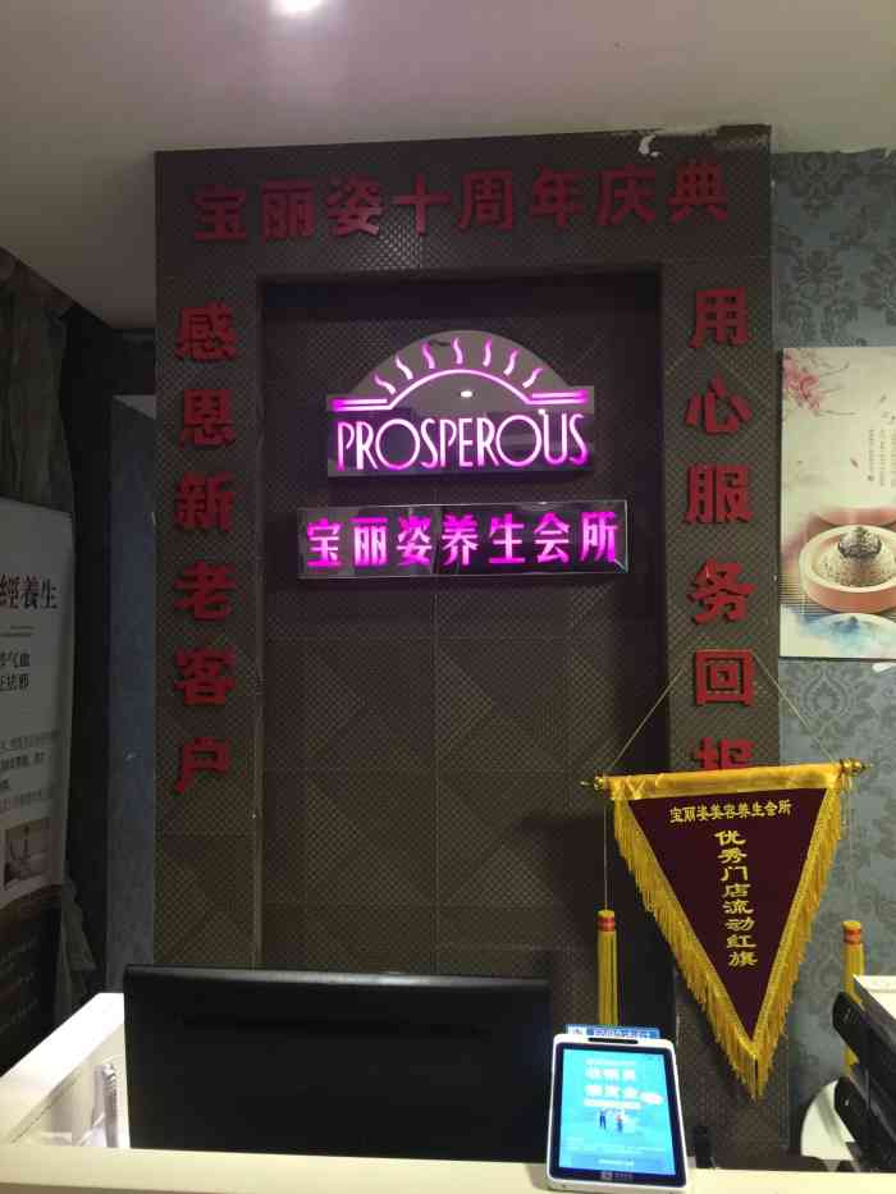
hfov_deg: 48.2
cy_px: 597
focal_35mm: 29
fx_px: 1001
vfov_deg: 61.7
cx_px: 448
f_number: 2.2
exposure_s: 1/8
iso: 125
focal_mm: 4.15
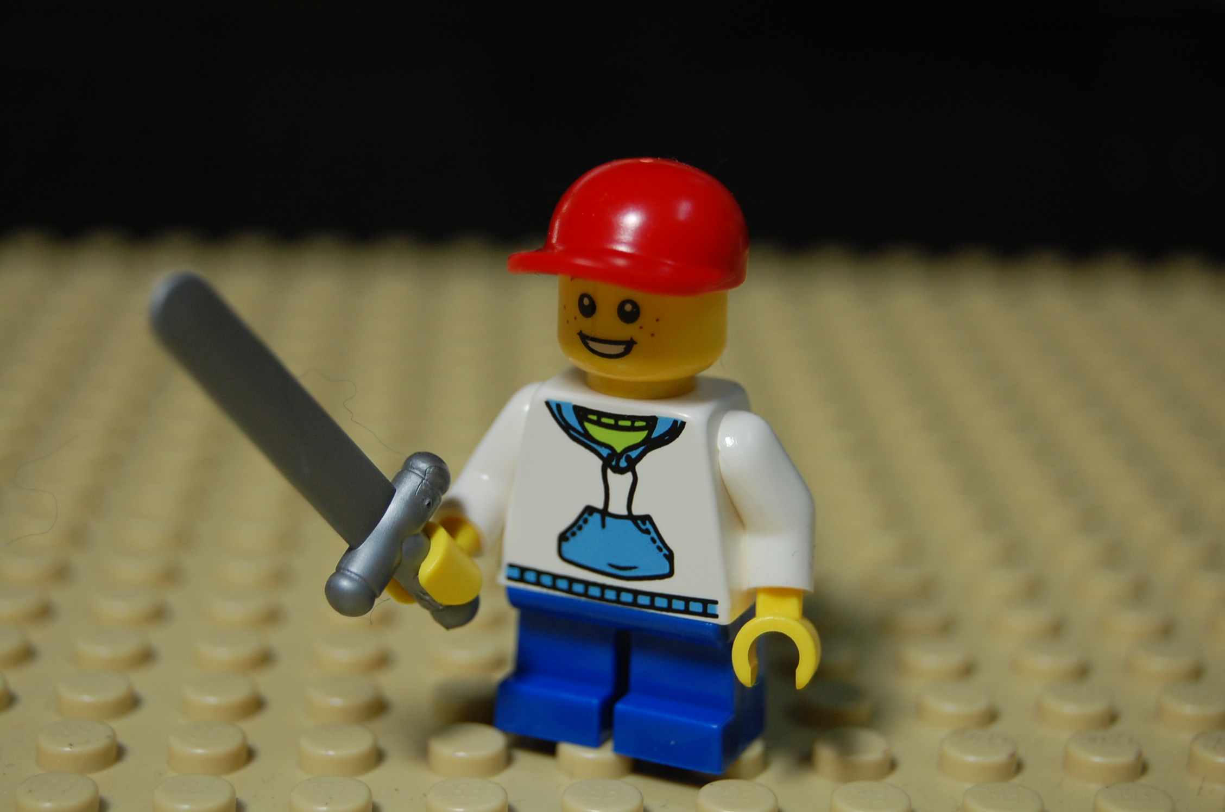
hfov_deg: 24.7
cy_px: 406
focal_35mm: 82
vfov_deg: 16.5
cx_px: 612
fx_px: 2802
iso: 400
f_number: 5.6
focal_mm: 55
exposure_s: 1/80
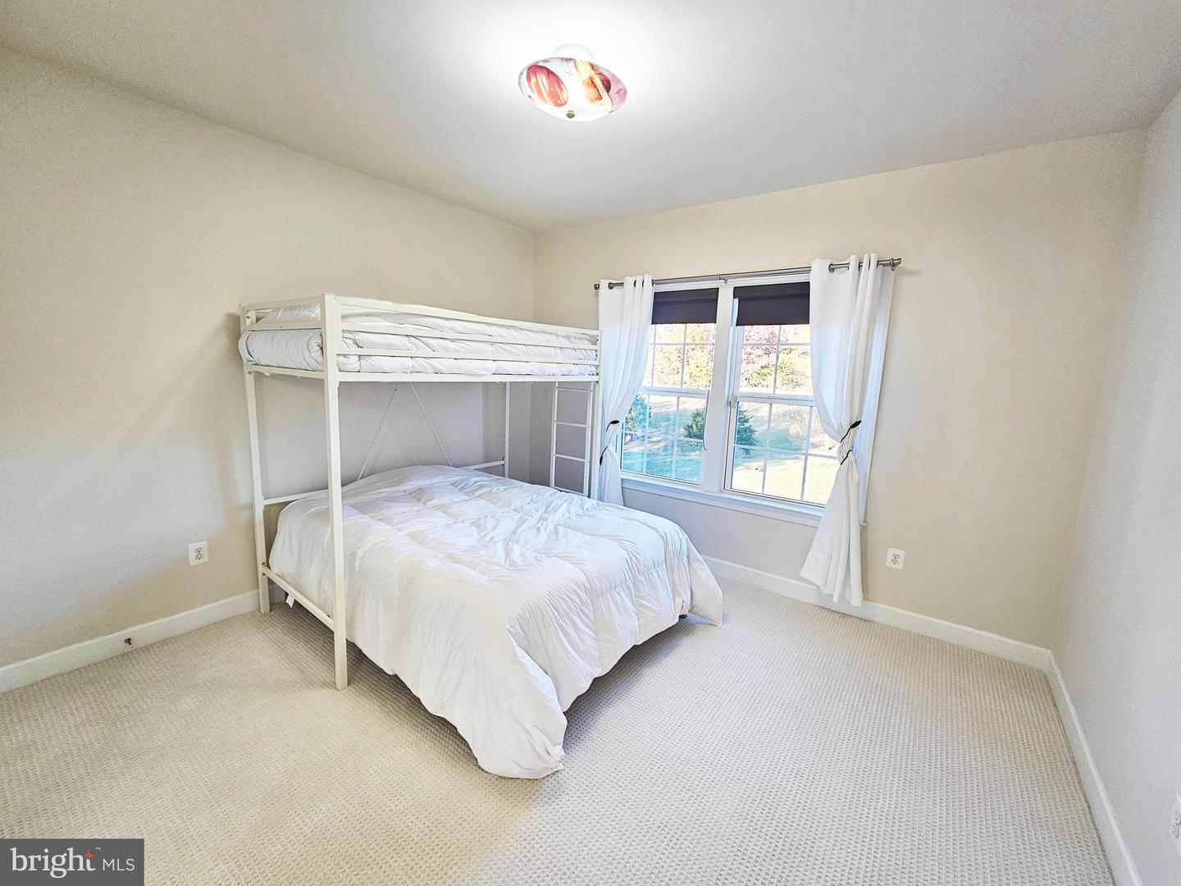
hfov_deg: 106.2
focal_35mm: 13
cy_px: 443
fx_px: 444
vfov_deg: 89.9
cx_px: 590
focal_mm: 2.2
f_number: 2.2
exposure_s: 1/60
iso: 50
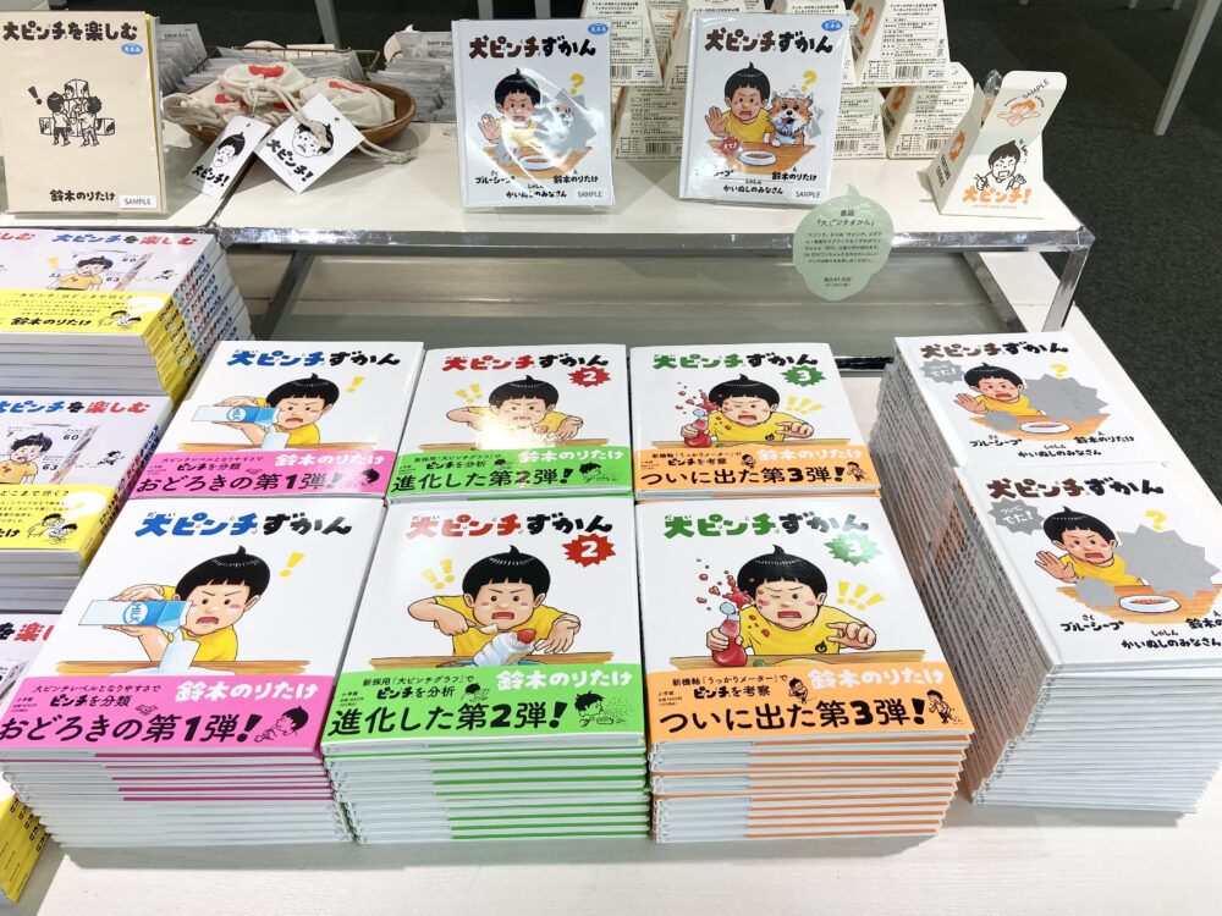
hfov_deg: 67.3
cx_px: 611
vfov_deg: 53.1
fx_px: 918
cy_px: 458
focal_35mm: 26
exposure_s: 1/118
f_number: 1.8
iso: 32
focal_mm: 4.25
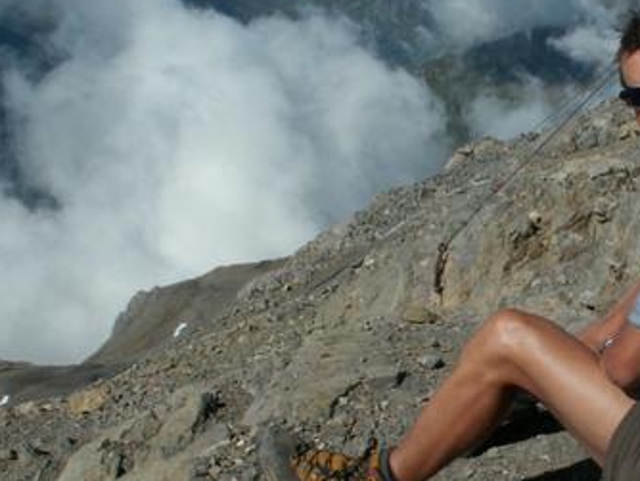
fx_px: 1240
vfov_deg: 22.0
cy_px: 255
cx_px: 575
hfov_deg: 27.9
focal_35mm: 67
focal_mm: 5.86
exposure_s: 1/400
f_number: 8
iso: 50
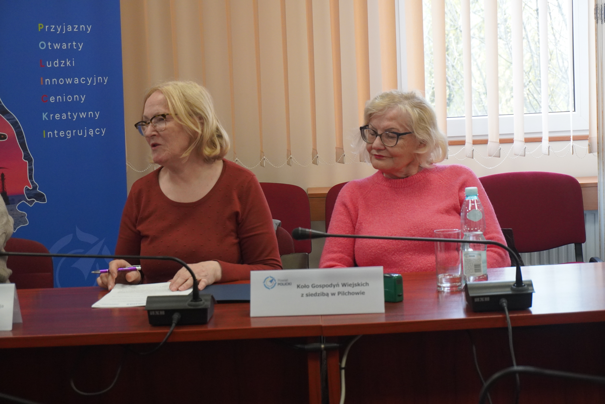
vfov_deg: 18.2
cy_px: 202
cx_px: 302
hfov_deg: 27.0
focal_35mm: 75
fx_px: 1260
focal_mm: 50
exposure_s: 1/160
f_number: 5.6
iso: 2000
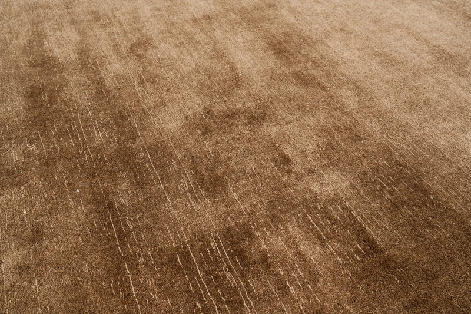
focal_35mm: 35
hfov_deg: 54.4
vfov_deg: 37.8
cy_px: 157
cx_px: 236
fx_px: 458
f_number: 11
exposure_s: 1/200
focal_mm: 35
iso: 500
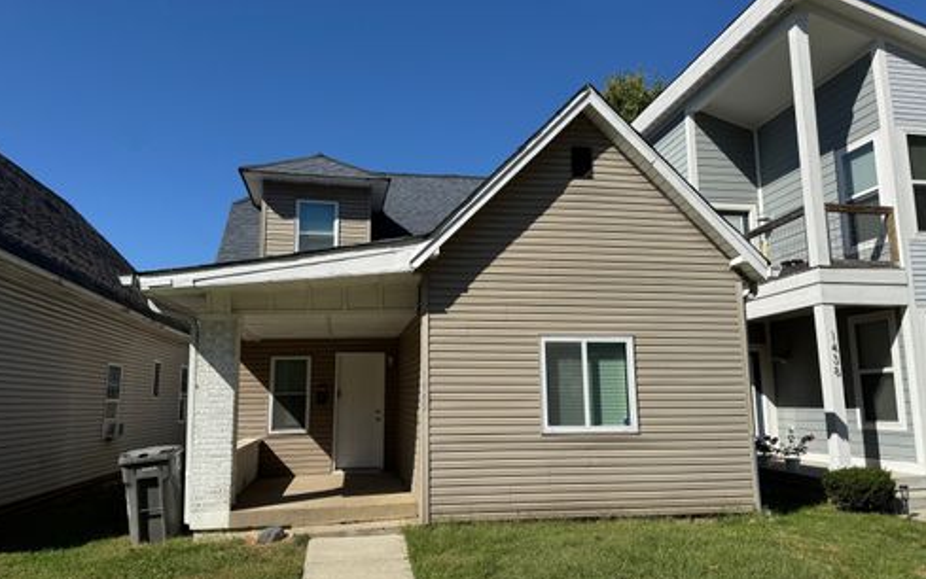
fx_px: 656
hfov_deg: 70.4
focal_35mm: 26
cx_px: 464
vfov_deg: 47.6
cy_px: 294
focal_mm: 6.76
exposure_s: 1/7092
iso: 80
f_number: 1.78
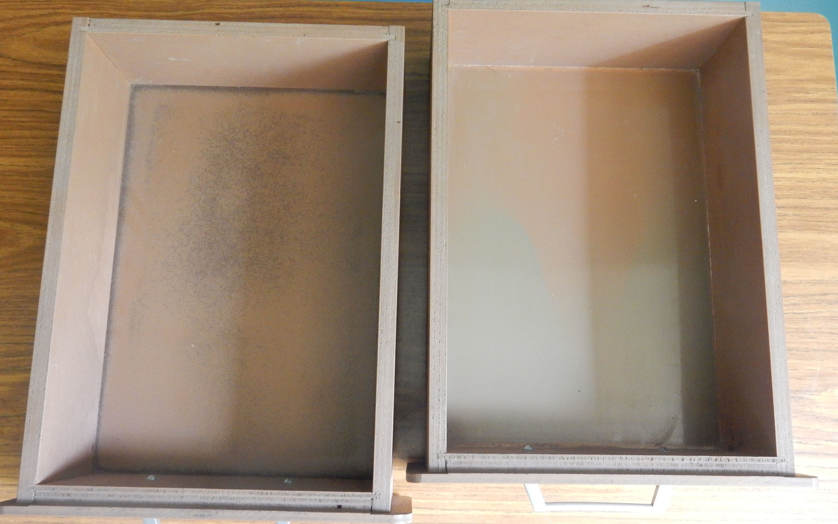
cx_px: 421
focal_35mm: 33
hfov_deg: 58.1
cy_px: 262
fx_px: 754
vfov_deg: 38.3
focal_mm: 5.4
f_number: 4
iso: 560
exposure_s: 1/8
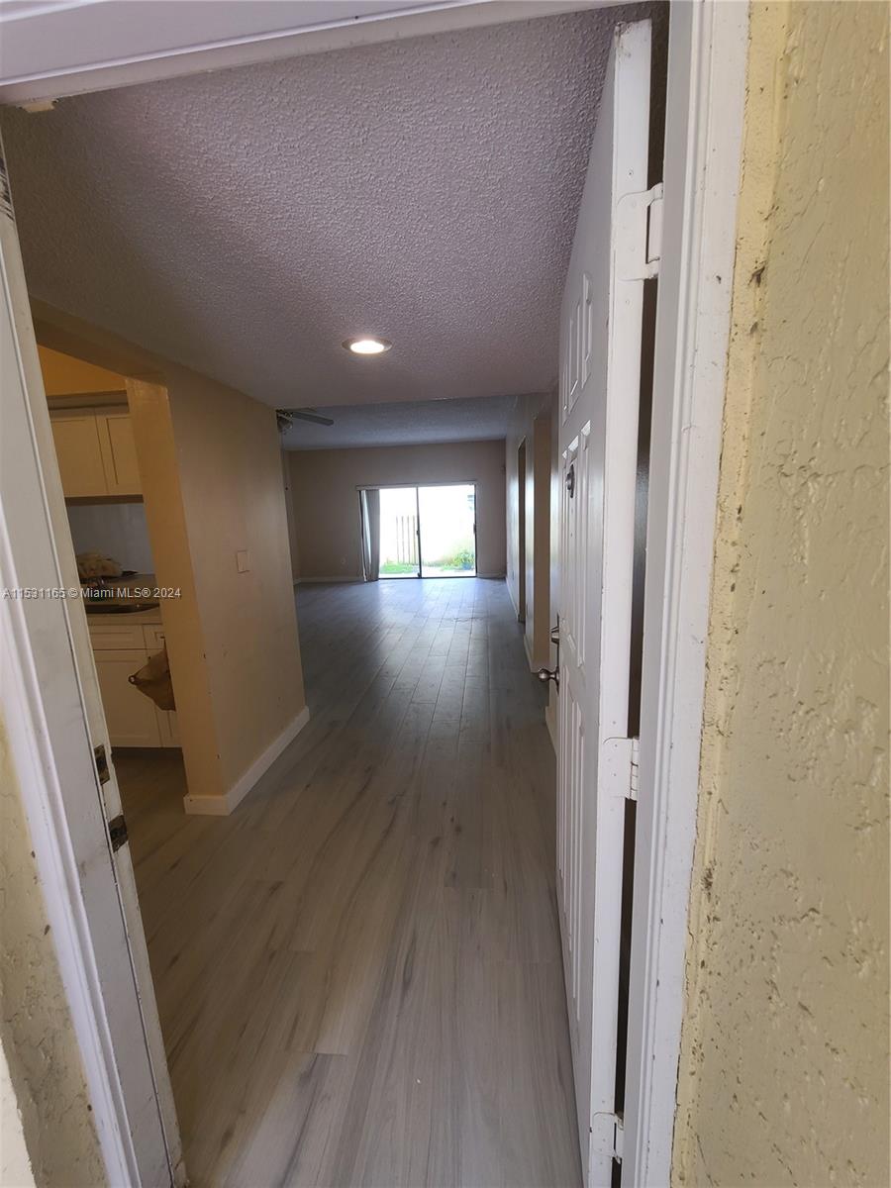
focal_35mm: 13
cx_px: 446
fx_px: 446
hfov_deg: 89.9
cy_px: 594
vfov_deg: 106.2
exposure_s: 1/60
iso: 80
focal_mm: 2.2
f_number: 2.2
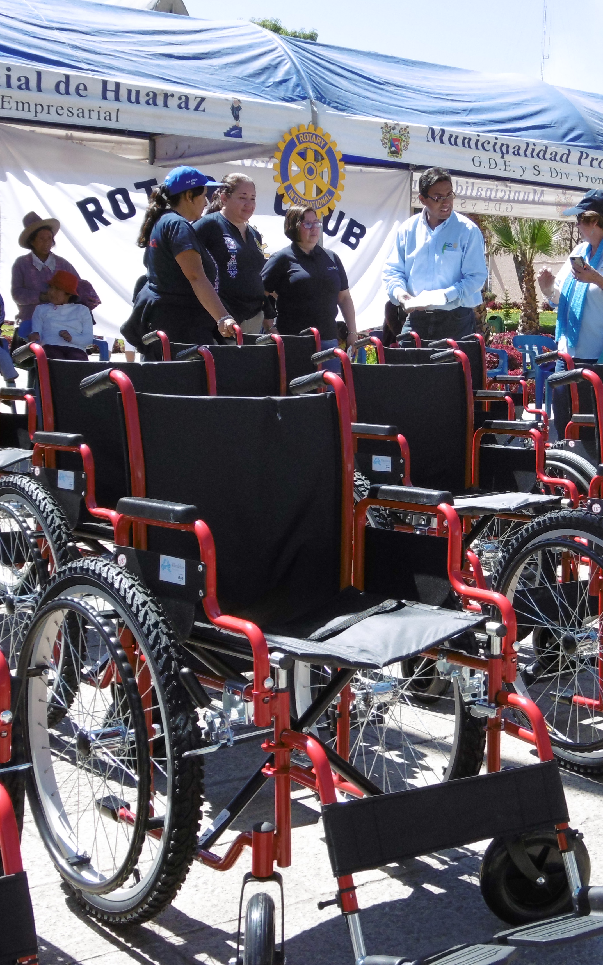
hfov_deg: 23.5
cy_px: 481
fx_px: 1420
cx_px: 511
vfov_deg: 37.5
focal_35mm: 54
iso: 100
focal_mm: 6.8
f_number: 3.7
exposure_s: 1/400
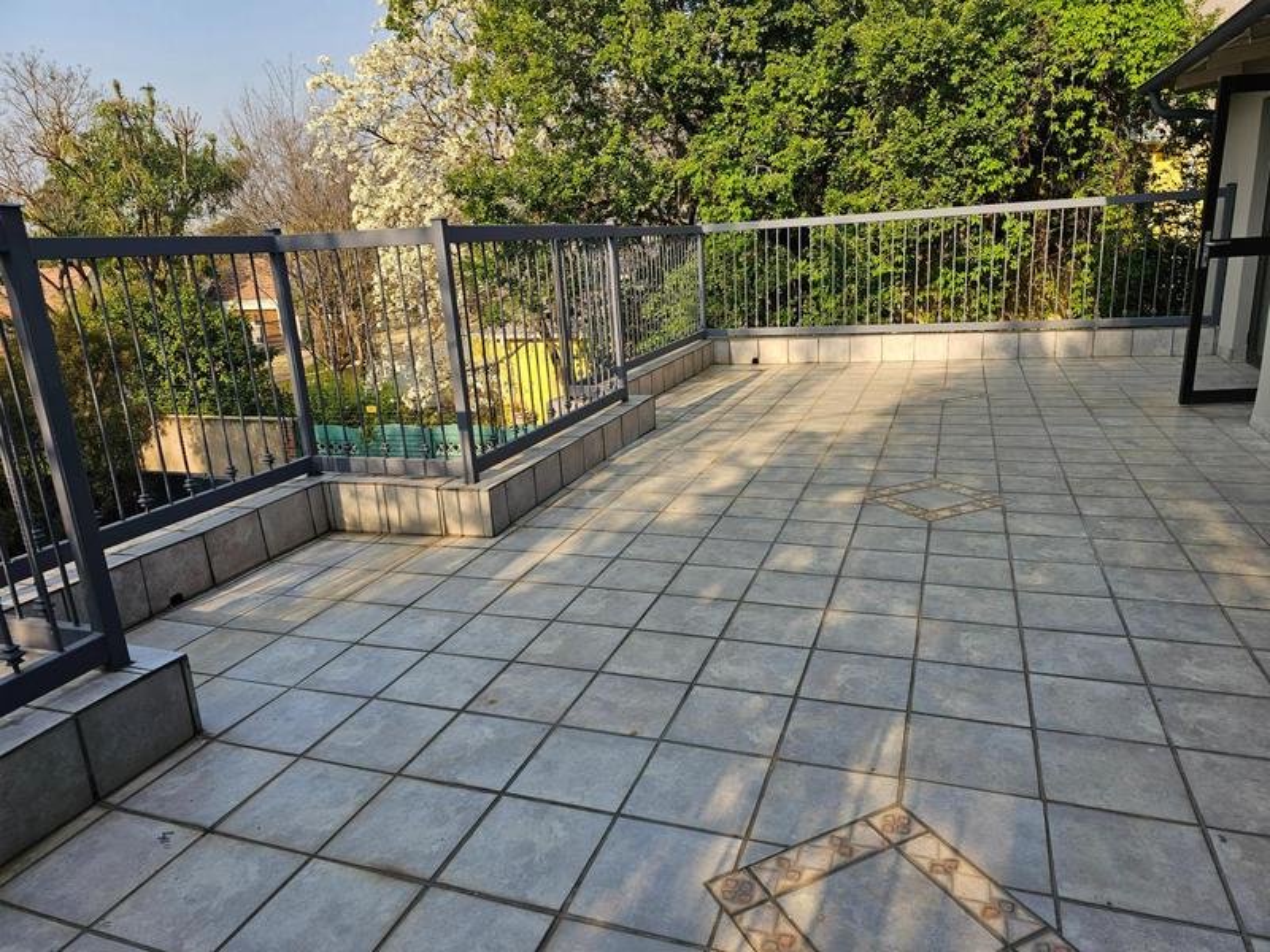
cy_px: 476
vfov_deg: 58.9
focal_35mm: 23
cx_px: 635
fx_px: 844
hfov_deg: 73.9
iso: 10
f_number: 1.7
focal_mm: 6.3
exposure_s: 1/257
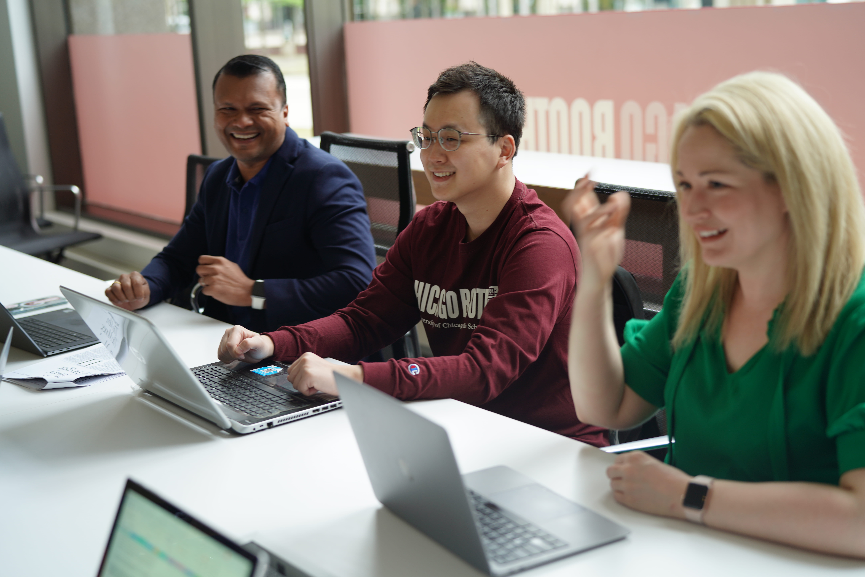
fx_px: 1201
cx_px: 432
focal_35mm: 50
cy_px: 288
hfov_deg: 39.6
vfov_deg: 27.0
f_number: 2.2
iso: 100
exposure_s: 1/60
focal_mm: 50
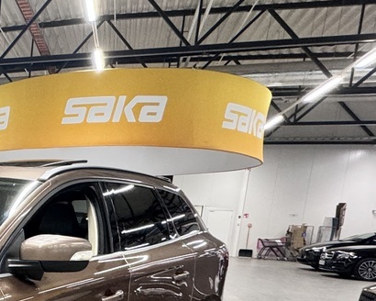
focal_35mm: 48
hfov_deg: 30.4
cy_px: 299
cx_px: -116
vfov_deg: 29.4
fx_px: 534
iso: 250
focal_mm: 2.22
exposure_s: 1/99
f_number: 2.2
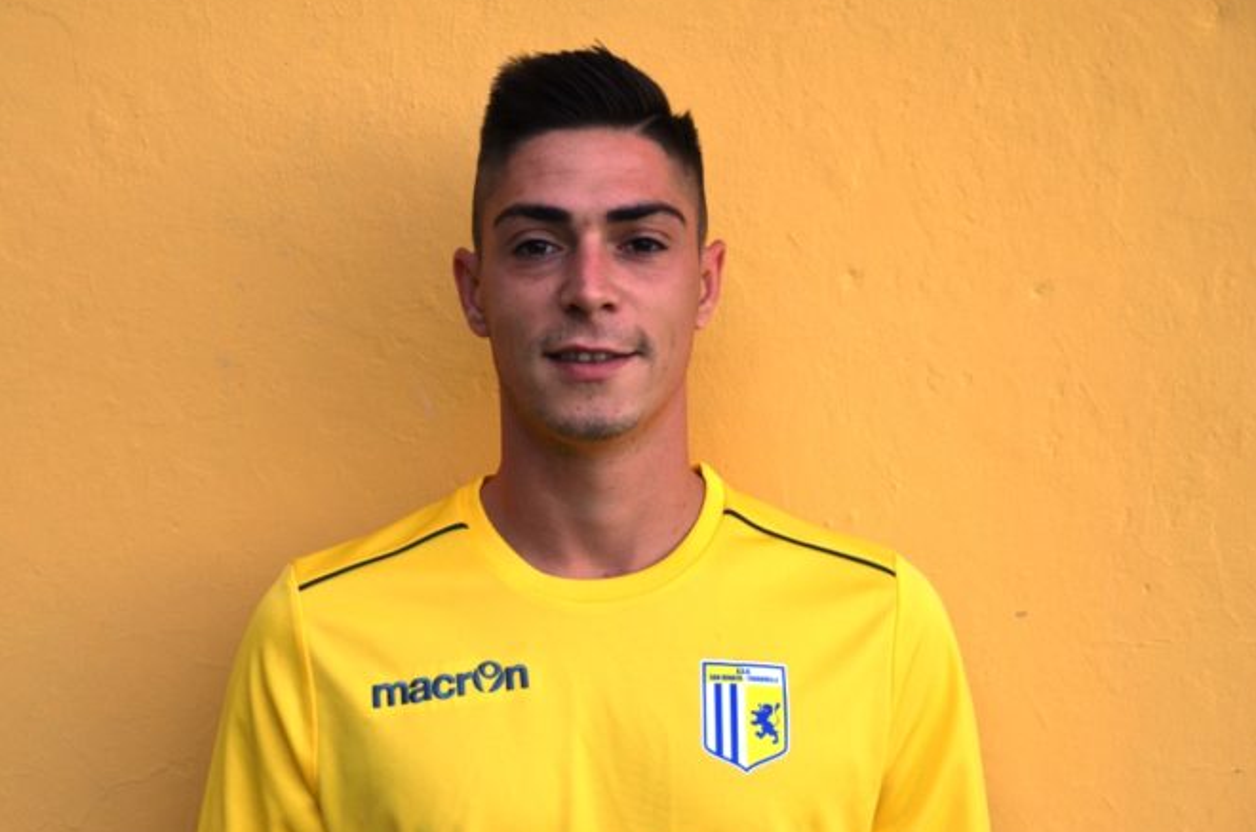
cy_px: 410
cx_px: 599
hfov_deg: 9.7
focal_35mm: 214
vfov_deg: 6.4
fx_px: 7434
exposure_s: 1/500
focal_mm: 135
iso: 320
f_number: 6
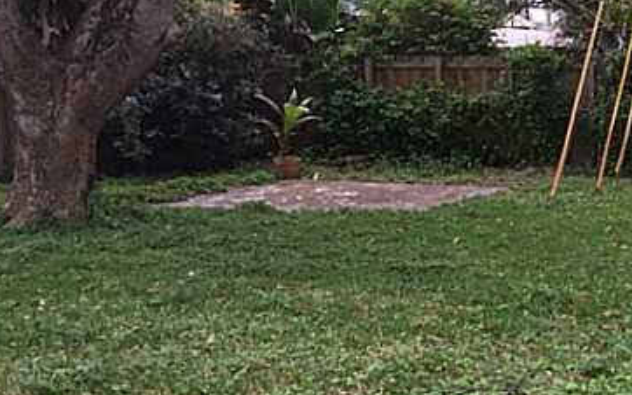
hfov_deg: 28.2
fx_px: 1171
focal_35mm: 68
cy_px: 211
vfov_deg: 19.1
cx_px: 648
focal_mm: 4.15
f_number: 2.2
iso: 32
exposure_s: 1/60
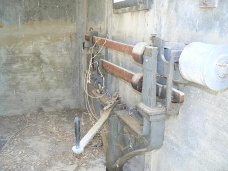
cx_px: 114
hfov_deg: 51.4
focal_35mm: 36
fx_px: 237
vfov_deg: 39.7
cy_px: 86
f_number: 2.8
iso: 100
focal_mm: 6
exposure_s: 1/30
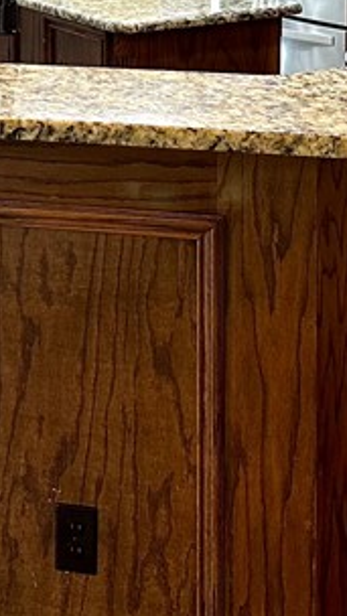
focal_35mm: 88
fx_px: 1439
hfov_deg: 13.7
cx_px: 140
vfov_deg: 22.6
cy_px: -93
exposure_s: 1/120
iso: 160
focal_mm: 6.86
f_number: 1.78
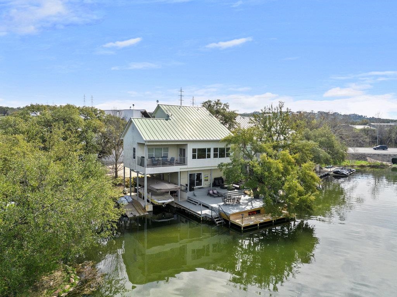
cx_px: 198
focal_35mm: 24
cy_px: 148
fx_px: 275
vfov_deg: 56.8
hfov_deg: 71.6
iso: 100
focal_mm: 12.29
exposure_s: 1/4000
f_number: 2.8
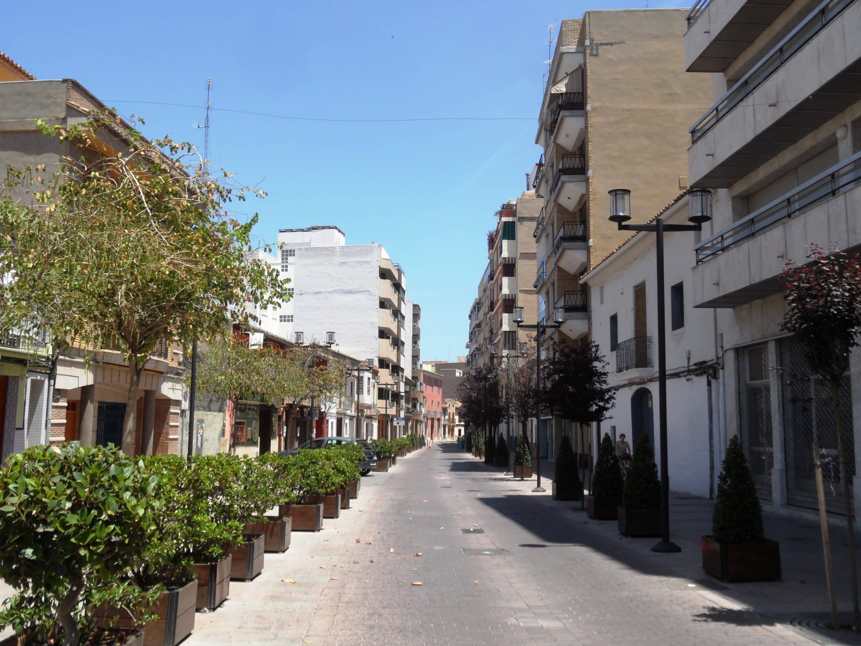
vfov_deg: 44.2
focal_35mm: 32
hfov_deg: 56.8
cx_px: 430
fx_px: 796
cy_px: 323
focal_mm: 5.3
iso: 80
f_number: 3.4
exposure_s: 1/750
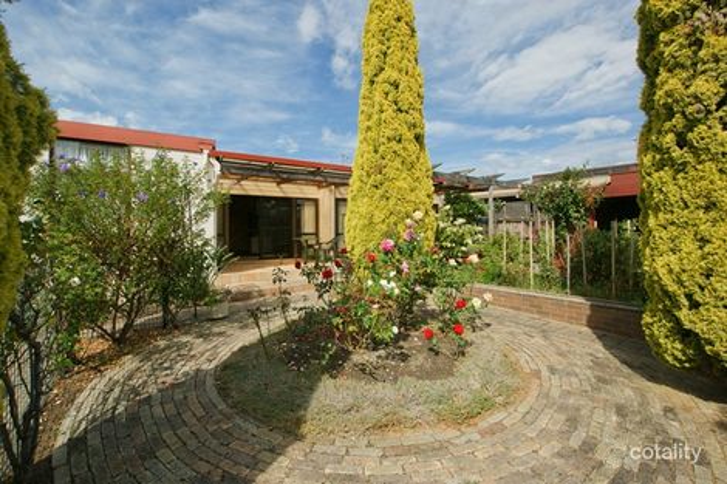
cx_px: 364
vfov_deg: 77.3
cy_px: 242
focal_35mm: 15
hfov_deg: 100.4
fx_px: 303
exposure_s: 1/125
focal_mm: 10
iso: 100
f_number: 11
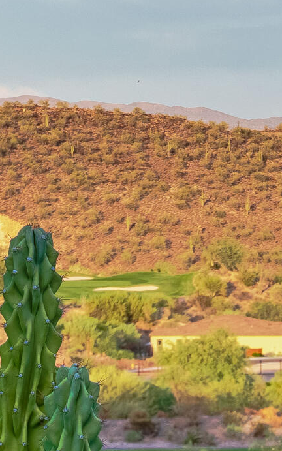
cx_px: 271
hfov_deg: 4.6
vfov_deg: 7.4
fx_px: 3479
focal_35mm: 283
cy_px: 311
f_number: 11
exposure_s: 1/800
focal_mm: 43
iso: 160
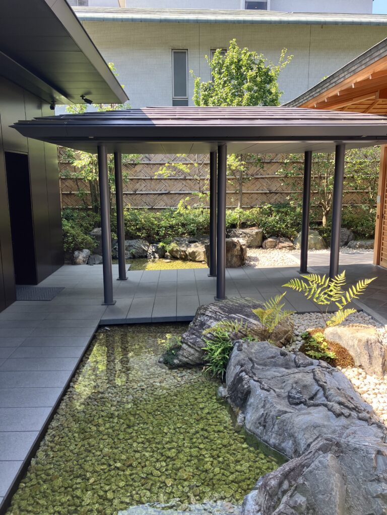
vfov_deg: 63.4
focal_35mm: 28
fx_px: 417
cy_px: 258
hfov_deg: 49.7
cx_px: 194
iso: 32
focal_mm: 3.99
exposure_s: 1/169
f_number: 1.8
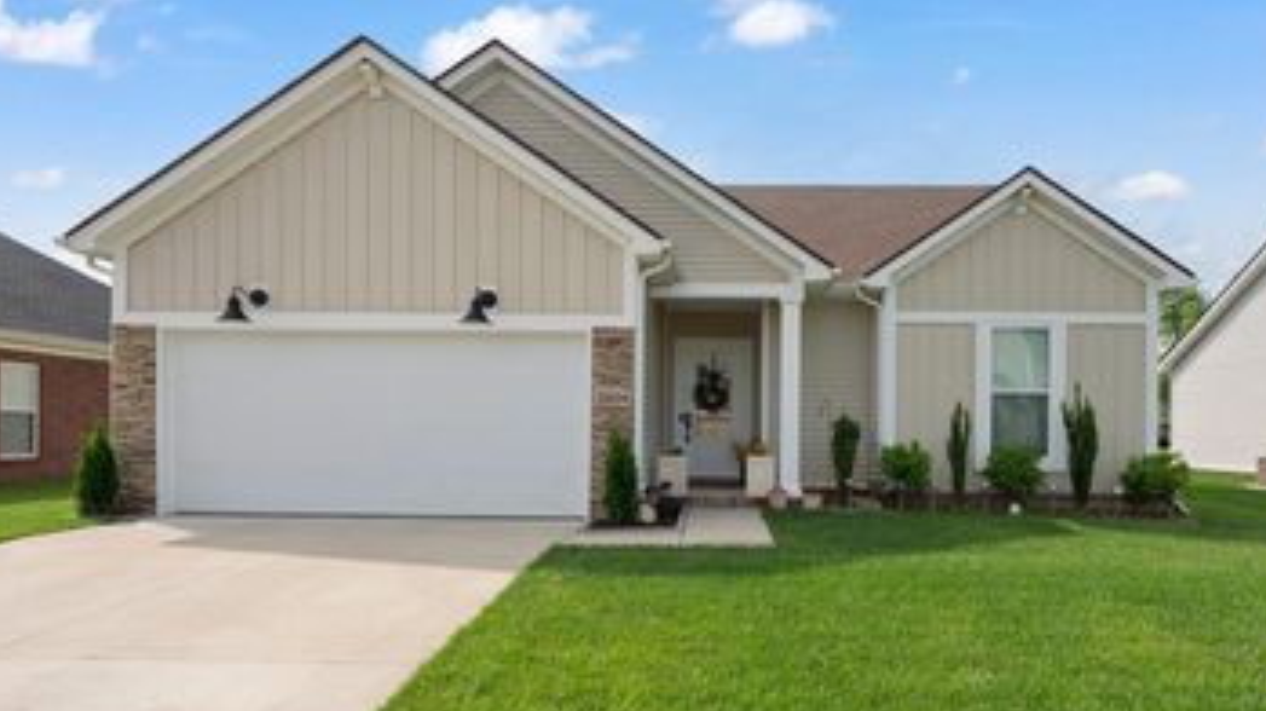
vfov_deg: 47.4
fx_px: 805
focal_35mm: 24
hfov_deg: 76.0
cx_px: 715
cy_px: 426
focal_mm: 16
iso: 100
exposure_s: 1/125
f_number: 8
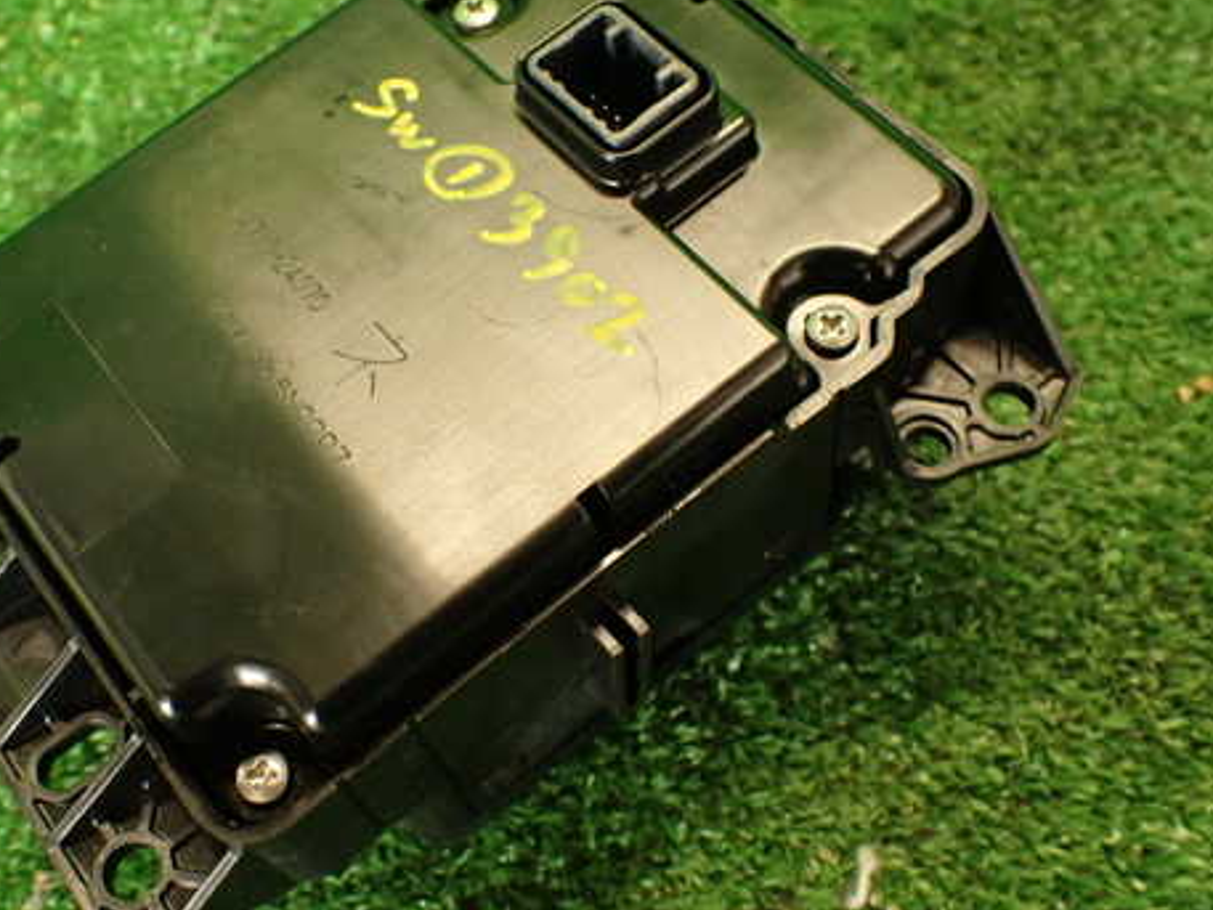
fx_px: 1472
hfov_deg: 44.4
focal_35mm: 42
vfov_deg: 34.4
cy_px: 448
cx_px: 457
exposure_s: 1/30
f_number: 2.4
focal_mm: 5.79
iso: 320
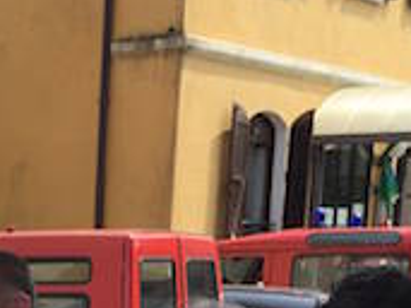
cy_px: 580
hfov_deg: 13.7
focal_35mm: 136
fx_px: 1614
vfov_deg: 10.2
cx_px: -197
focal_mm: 4.15
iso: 32
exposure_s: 1/1014
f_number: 2.2
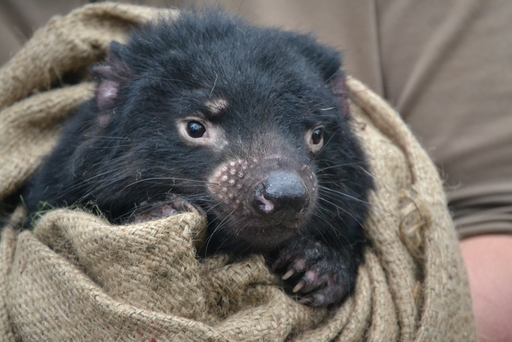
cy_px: 171
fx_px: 4267
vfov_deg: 4.6
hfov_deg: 6.9
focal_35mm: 300
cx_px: 256
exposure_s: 1/500
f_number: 5.6
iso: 2500
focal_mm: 200
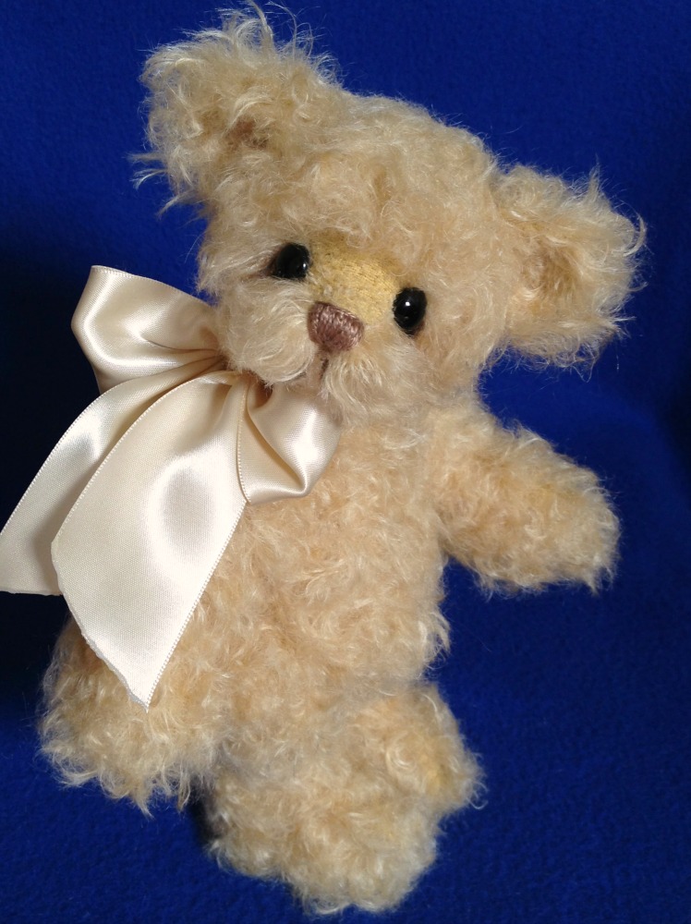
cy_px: 462
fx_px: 933
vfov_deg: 52.7
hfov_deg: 40.6
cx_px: 346
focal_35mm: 35
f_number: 2.4
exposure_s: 1/60
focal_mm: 4.28
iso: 64
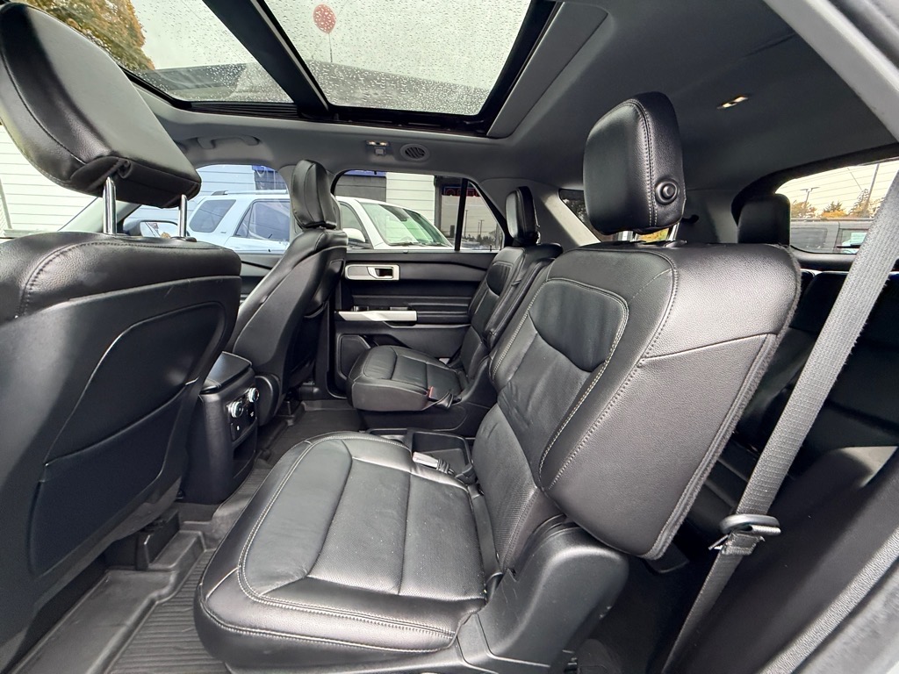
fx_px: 364
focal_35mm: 14
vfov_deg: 85.7
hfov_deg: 102.1
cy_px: 337
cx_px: 450
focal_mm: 2.22
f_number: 2.2
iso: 320
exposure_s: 1/99
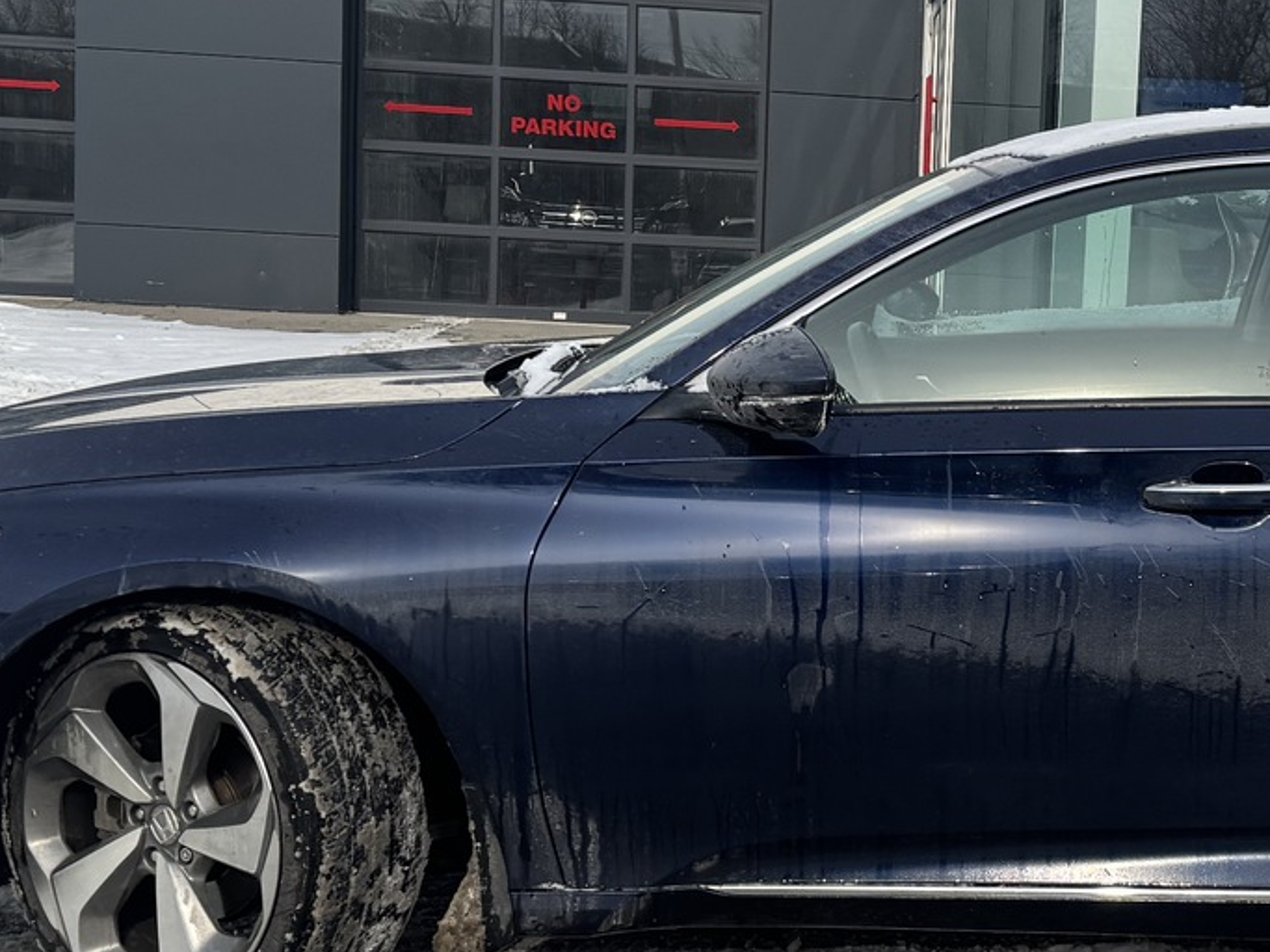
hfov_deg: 26.2
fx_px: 2641
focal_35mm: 72
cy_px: 511
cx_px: 1118
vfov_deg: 20.4
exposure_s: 1/3802
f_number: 1.78
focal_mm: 6.76
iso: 80
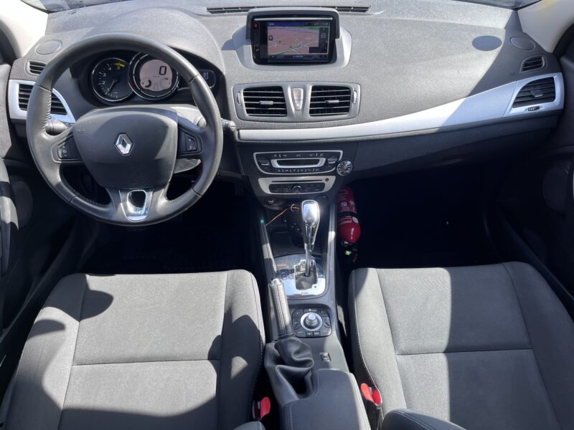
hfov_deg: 67.3
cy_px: 215
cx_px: 287
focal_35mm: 26
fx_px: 431
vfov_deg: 53.1
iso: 40
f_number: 1.6
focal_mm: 5.1
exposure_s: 1/215
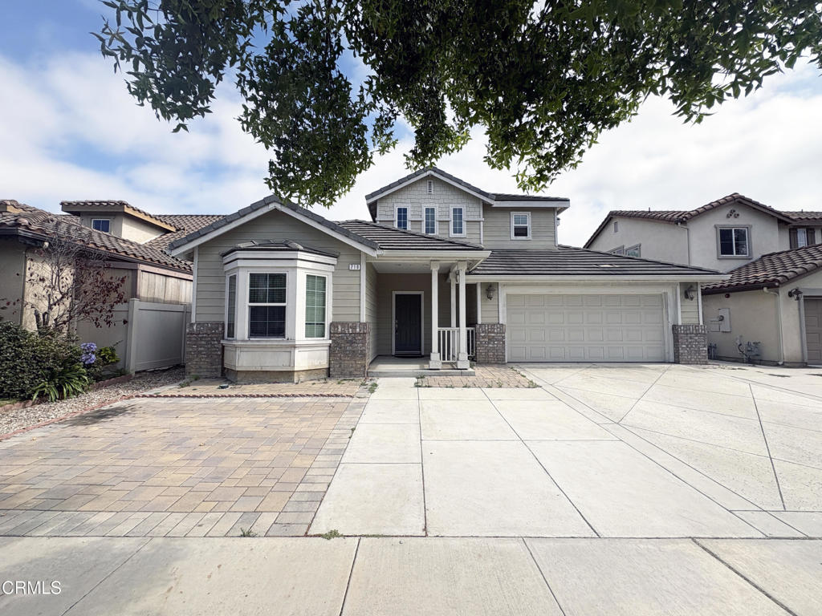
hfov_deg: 102.1
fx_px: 332
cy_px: 308
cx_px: 411
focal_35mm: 14
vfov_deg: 85.7
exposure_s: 1/1927
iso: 50
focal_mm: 2.22
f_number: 2.2
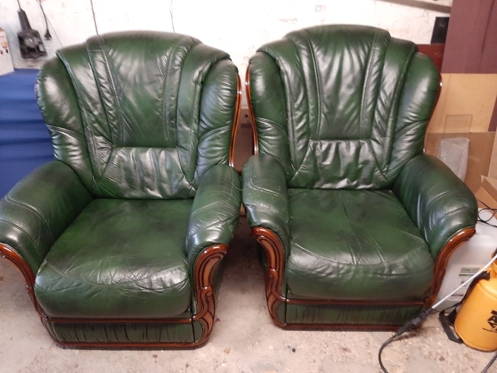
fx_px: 373
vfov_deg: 53.1
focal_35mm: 26
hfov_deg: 67.3
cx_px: 248
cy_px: 186
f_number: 1.7
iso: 400
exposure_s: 1/20
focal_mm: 3.93
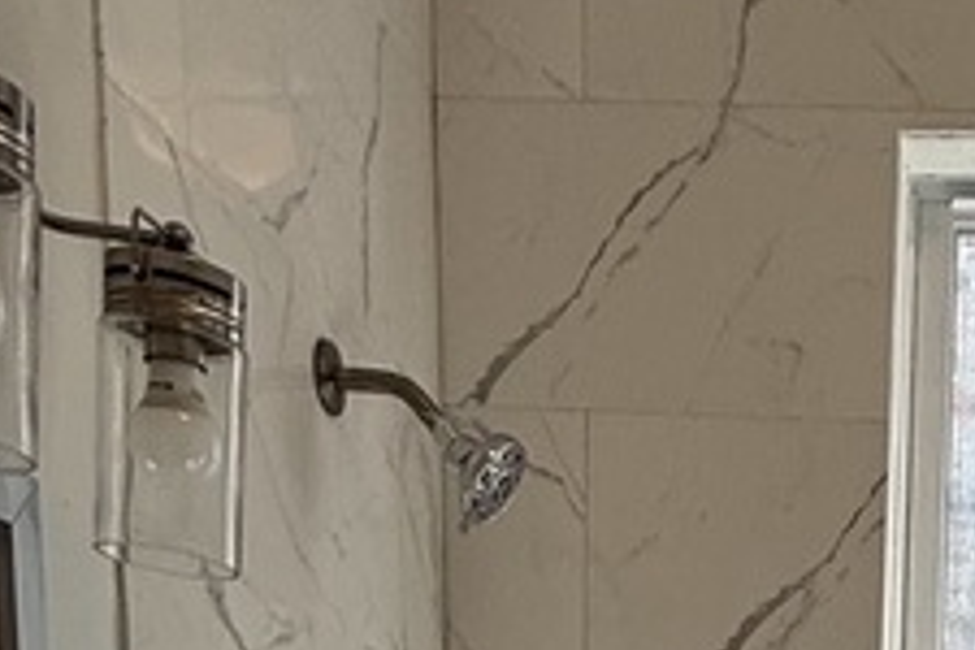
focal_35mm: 70
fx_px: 1896
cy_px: 1452
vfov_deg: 14.5
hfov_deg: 27.3
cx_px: 962
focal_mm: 2.22
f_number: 2.2
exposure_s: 1/280
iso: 64
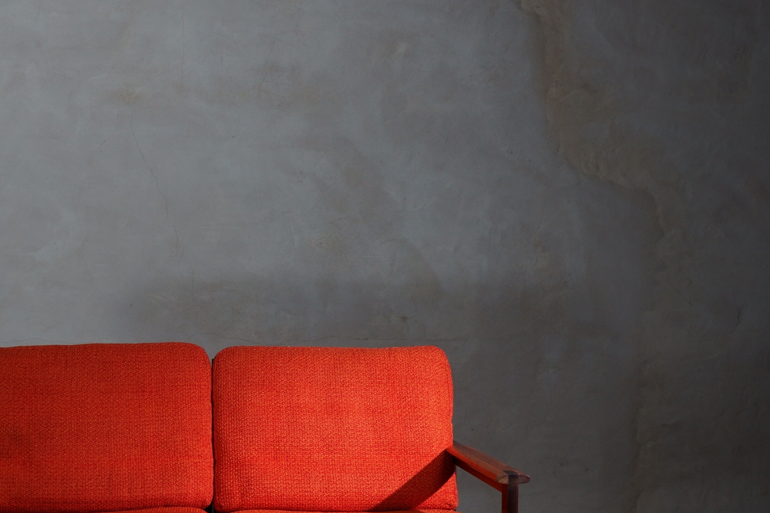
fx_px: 1262
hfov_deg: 33.3
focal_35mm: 59
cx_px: 194
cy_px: 380
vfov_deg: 22.8
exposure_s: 1/10
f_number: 5.6
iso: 200
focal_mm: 29
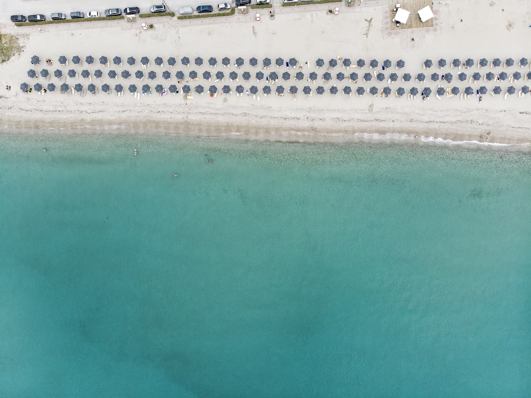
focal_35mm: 24
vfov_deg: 56.8
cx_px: 266
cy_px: 199
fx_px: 368
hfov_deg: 71.6
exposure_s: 1/620
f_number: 2.8
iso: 100
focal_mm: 4.5
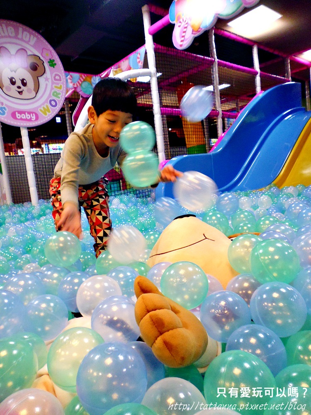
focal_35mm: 24
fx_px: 287
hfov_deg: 56.8
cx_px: 156
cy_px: 208
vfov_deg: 71.6
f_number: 2.8
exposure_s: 1/60
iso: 400
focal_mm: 4.3
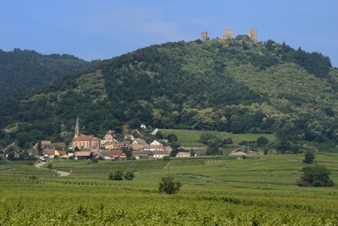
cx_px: 169
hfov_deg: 13.2
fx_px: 1455
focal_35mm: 155
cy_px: 113
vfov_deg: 8.9
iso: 200
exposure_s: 1/250
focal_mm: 155
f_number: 14
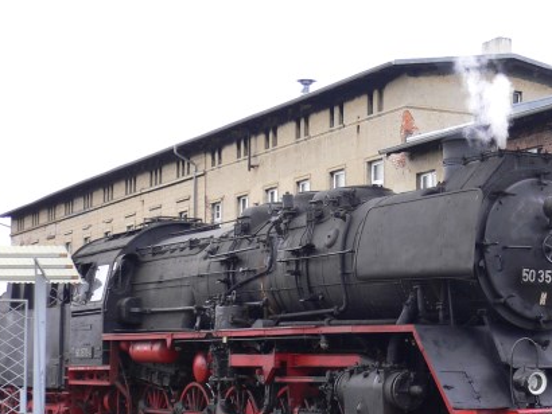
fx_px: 1388
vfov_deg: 16.9
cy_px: 286
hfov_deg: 22.3
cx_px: 424
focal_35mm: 87
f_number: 3.4
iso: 100
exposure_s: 1/80
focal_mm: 8.5
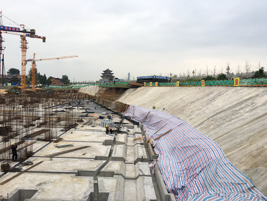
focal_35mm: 29
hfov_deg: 61.6
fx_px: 224
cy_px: 100
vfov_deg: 48.3
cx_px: 134
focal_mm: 4.15
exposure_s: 1/128
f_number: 2.2
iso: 25
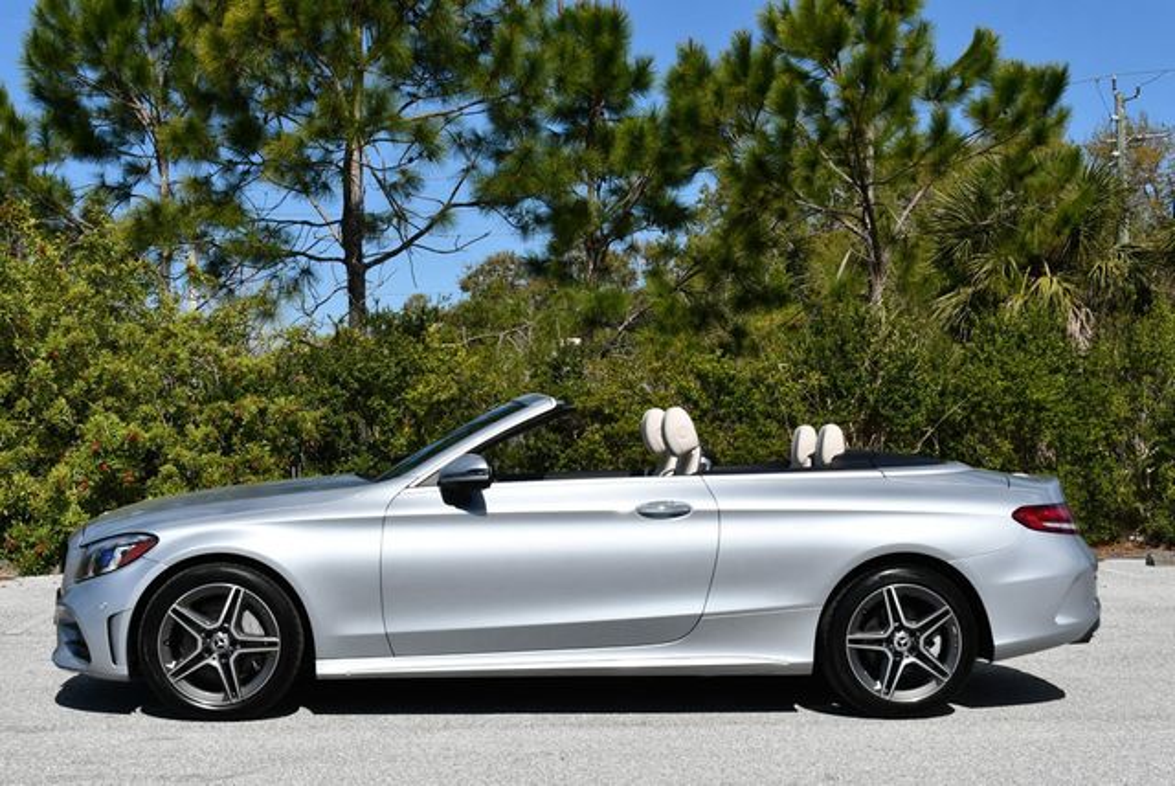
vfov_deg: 23.4
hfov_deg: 34.5
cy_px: 393
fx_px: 1895
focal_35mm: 58
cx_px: 588
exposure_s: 1/400
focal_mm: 29
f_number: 10
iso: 100
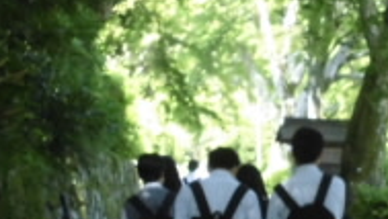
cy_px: 82
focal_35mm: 168
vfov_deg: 7.3
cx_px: 320
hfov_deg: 12.7
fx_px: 1731
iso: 400
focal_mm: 13.1
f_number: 6.1
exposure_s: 1/60
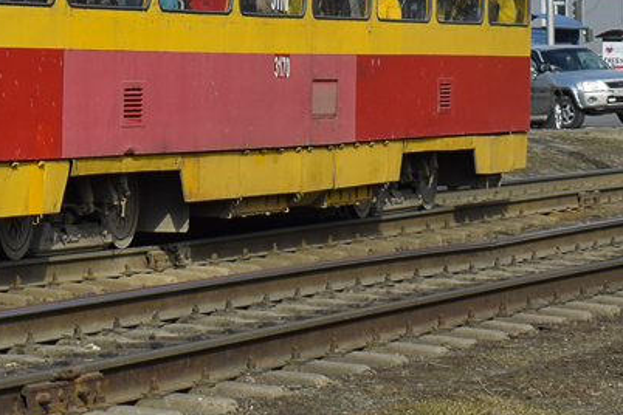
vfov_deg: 8.4
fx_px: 2786
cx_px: -82
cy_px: -166
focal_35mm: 161
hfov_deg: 12.5
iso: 100
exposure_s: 1/800
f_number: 5.6
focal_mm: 36
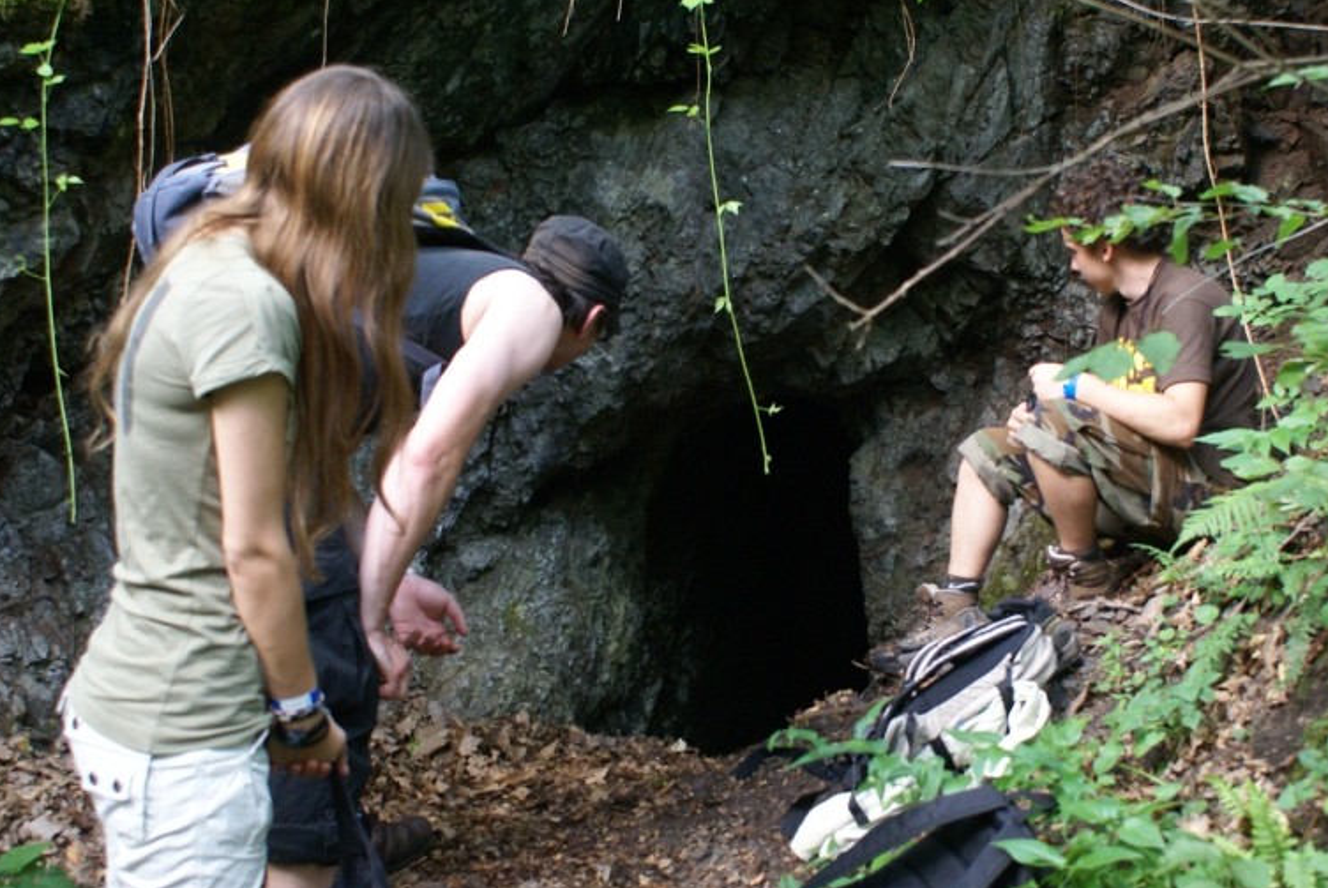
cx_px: 809
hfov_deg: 40.1
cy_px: 543
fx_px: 1809
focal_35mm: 49
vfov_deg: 27.5
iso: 400
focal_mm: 24
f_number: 4.5
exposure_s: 1/20
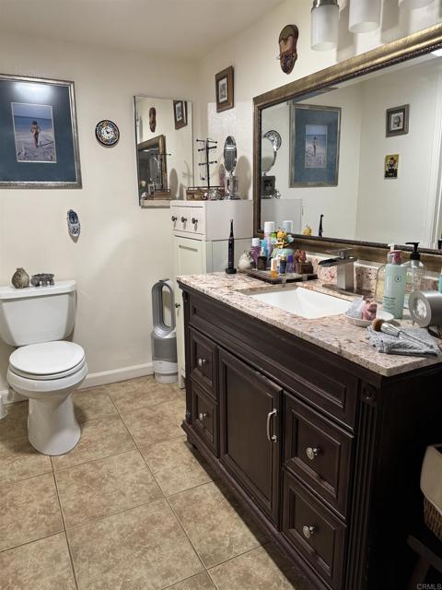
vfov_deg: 71.6
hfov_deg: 56.8
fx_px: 409
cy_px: 295
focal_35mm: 24
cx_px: 221
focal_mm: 6.76
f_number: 1.78
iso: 320
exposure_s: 1/60
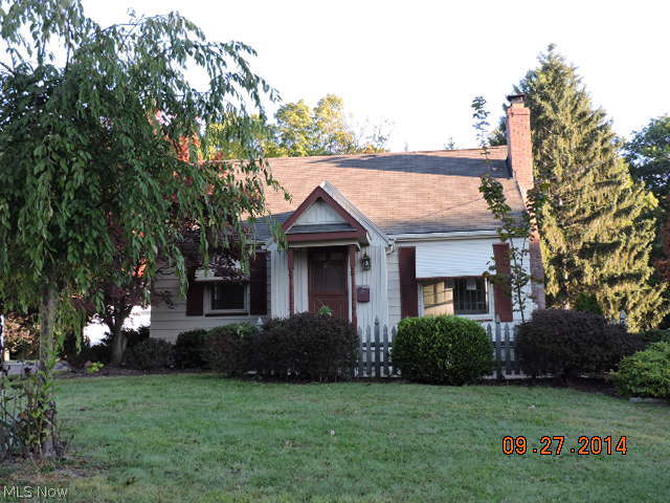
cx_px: 335
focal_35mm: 40
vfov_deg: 36.0
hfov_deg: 46.8
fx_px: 774
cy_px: 252
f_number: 3.3
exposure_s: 1/80
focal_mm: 7.1
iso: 100
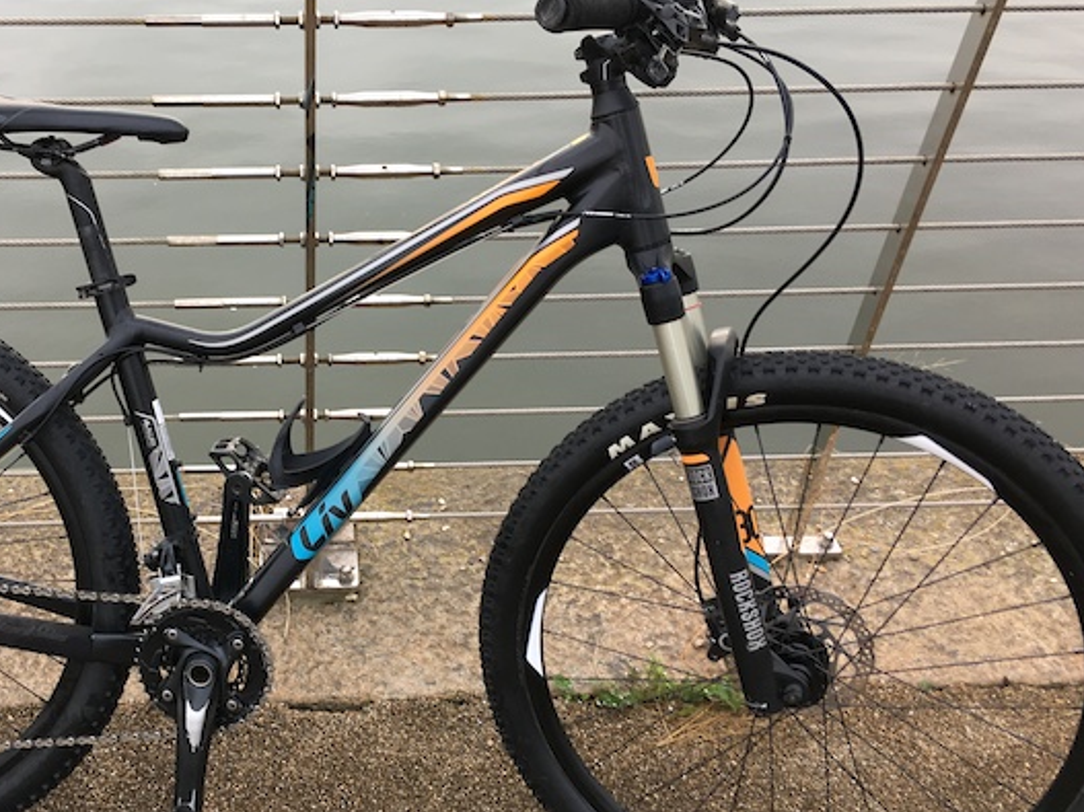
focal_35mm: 44
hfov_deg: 42.2
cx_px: 333
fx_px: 1378
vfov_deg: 32.8
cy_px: 448
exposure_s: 1/50
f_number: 2.2
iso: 32
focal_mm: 4.15
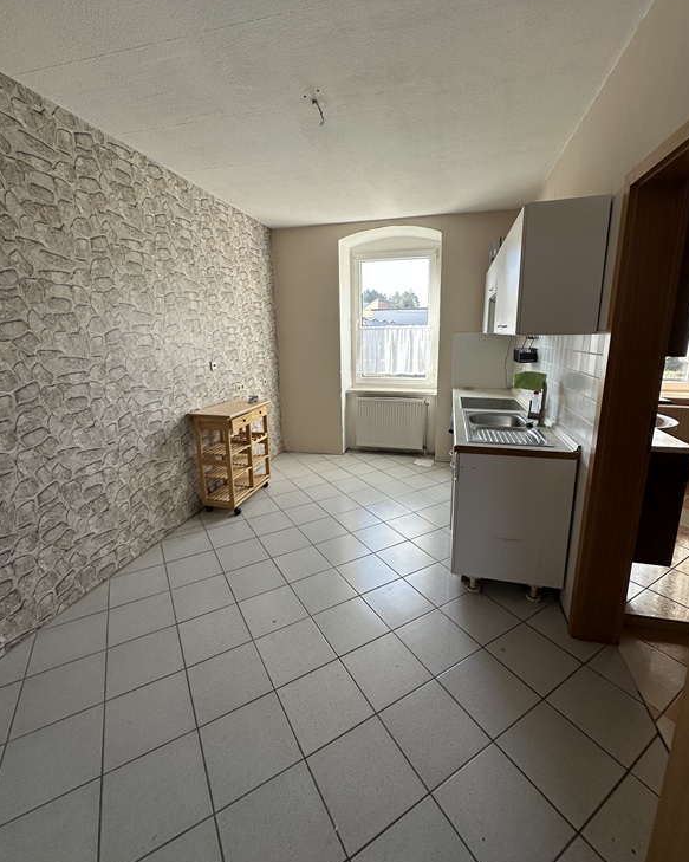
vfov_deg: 96.8
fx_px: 382
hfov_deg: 84.0
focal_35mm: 15
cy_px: 416
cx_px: 351
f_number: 2.2
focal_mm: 2.22
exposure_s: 1/136
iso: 40
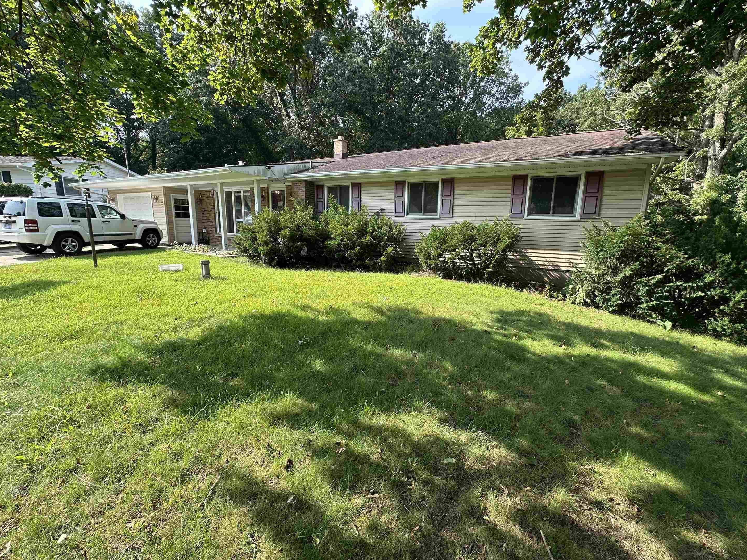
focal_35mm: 15
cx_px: 386
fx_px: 324
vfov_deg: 81.7
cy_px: 282
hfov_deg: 98.1
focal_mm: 2.22
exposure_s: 1/363
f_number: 2.2
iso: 40
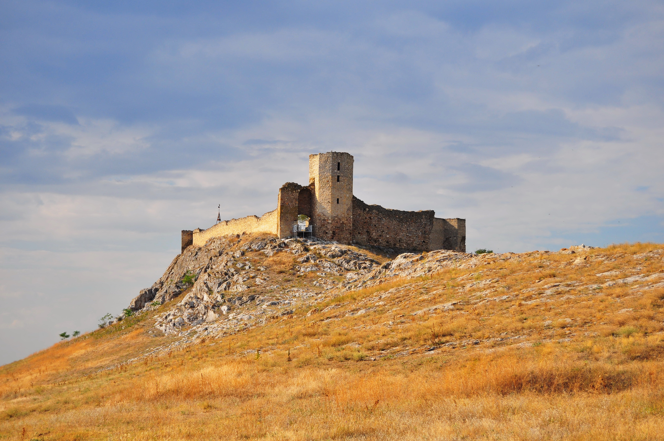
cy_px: 220
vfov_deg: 18.1
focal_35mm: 75
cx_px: 332
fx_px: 1382
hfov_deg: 27.0
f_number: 5.6
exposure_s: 1/1000
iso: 200
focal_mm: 50
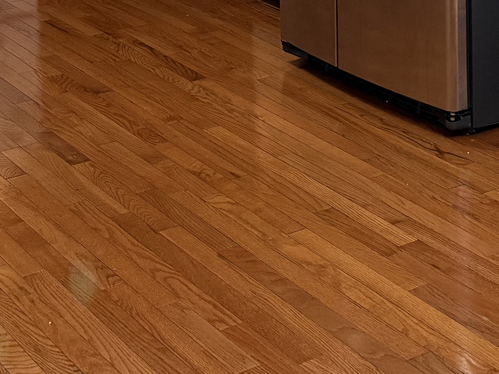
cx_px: 340
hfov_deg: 20.6
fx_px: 1369
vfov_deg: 14.2
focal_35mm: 95
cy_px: -236
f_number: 1.78
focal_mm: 6.76
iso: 320
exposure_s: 1/60
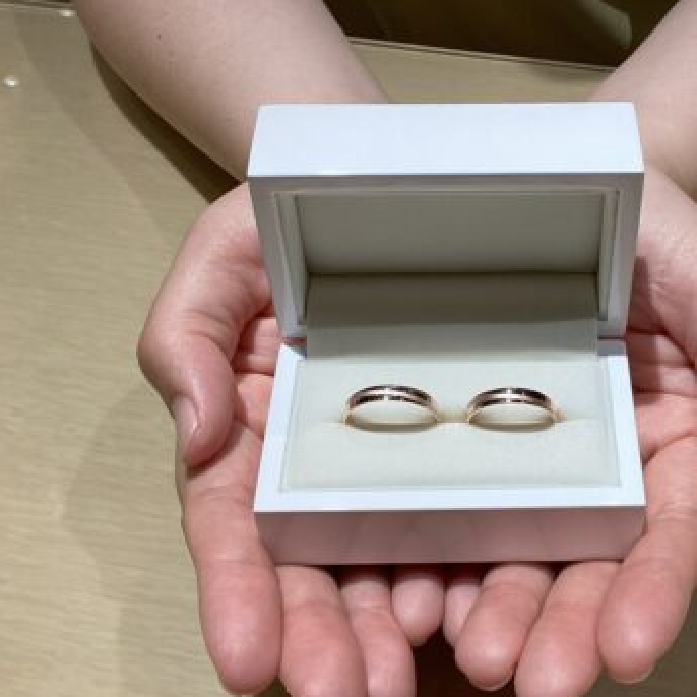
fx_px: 1093
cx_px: 494
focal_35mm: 48
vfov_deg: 35.3
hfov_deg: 34.8
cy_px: 372
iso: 50
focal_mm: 3.3
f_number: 2.4
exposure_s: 1/120
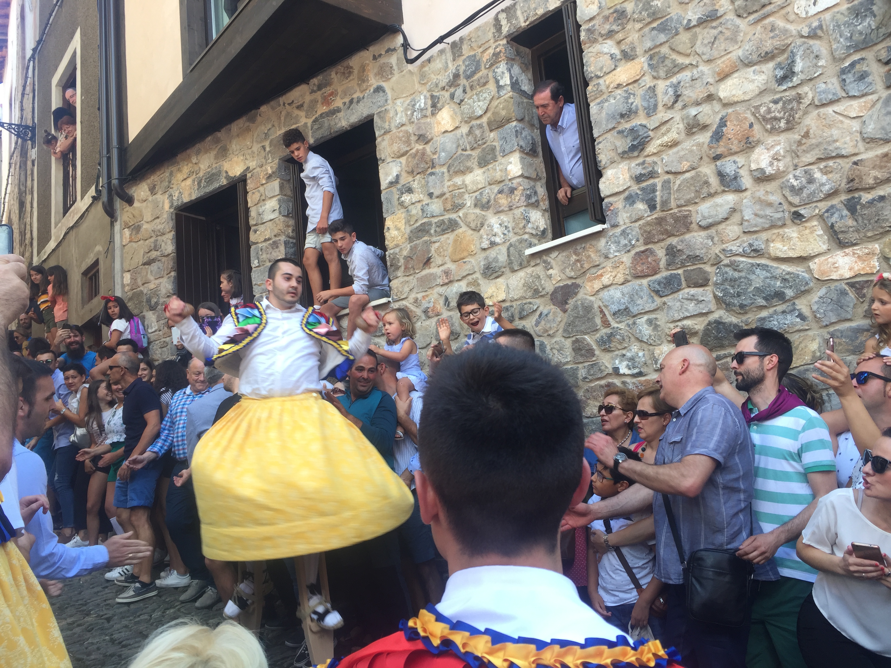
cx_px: 446
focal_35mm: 29
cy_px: 334
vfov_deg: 48.2
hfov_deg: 61.7
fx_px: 746
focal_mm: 4.15
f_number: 2.2
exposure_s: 1/126
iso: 32
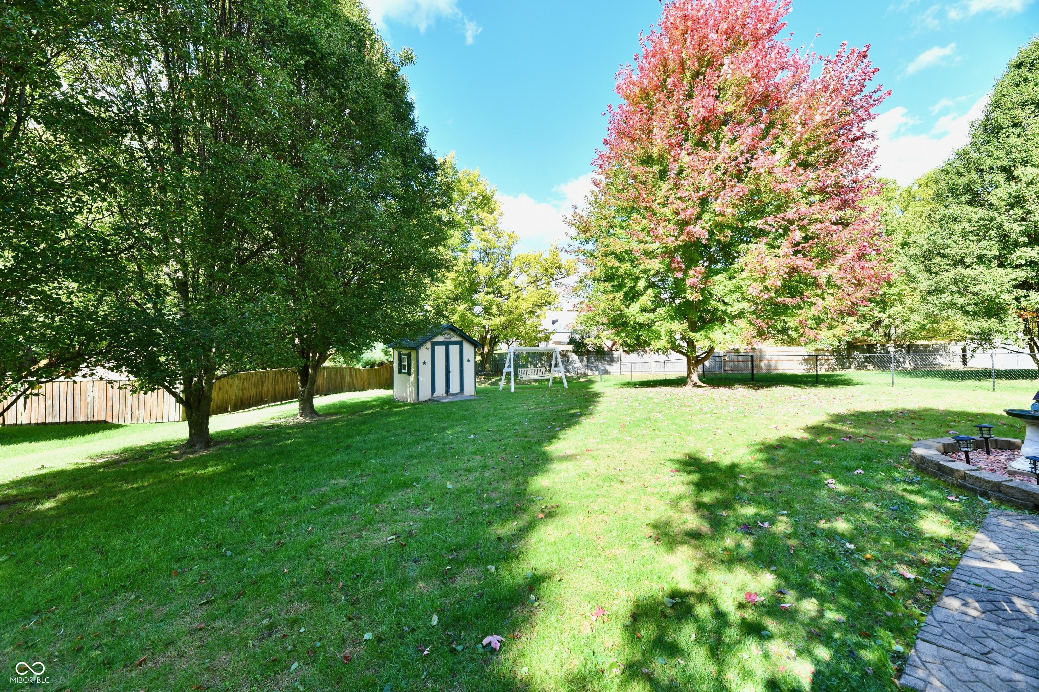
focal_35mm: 14
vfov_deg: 81.2
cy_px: 346
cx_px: 520
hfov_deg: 104.3
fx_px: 404
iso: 640
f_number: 9
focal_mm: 14
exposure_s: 1/320
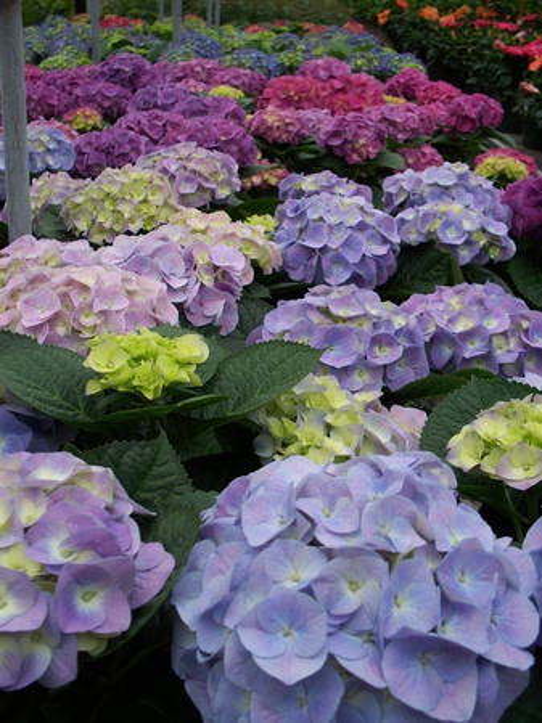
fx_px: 982
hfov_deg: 30.9
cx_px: 271
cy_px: 362
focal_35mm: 47
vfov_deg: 40.5
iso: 64
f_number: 2.9
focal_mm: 9.86
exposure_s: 1/125
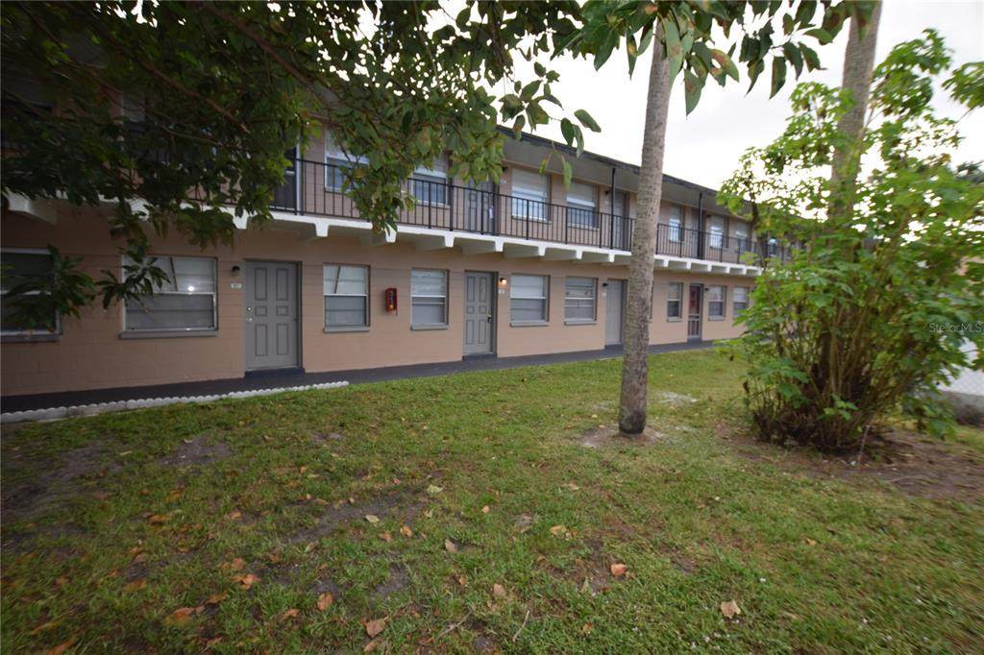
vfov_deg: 77.3
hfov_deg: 100.4
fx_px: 410
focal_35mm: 15
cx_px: 492
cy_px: 328
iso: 100
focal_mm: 10
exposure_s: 1/160
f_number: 6.3
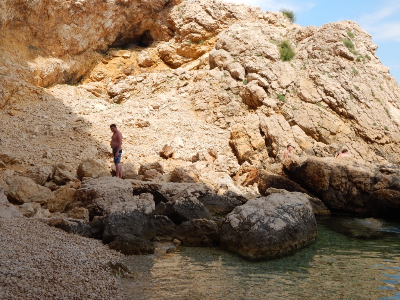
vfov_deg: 37.7
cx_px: 200
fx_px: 439
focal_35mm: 38
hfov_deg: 49.0
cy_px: 150
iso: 125
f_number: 3.4
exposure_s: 1/1250
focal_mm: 6.8
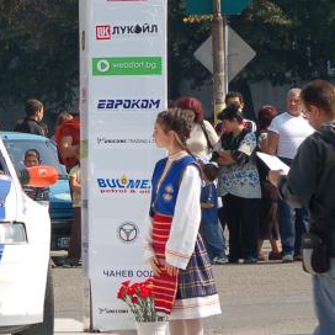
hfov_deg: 4.2
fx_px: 4511
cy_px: 155
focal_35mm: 412
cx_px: -123
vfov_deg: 4.3
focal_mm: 86
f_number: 10
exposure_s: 1/320
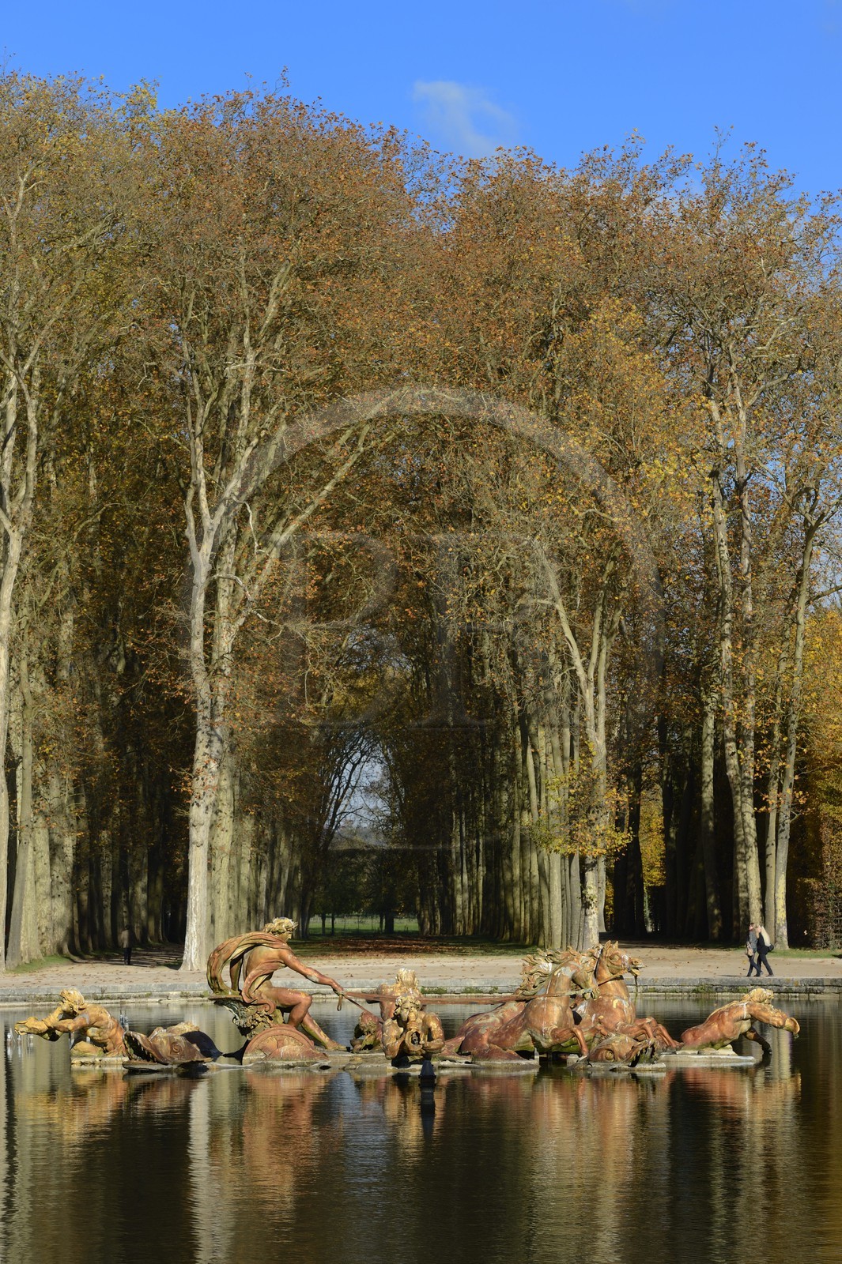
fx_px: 3933
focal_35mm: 112
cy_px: 632
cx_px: 421
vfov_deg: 18.3
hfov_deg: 12.2
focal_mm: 112
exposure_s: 1/250
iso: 200
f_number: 11
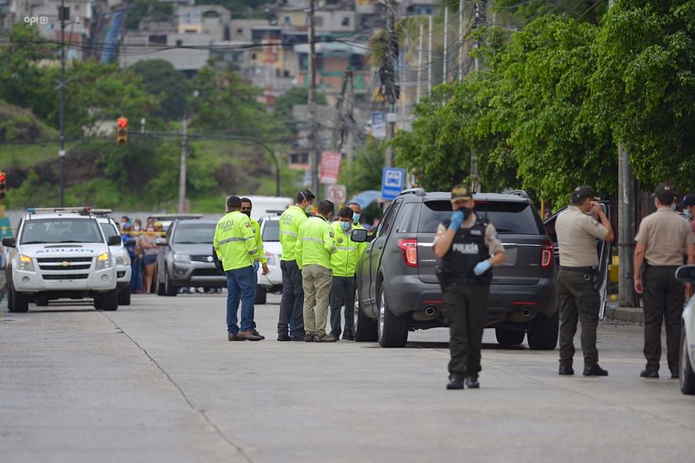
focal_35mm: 300
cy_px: 232
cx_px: 348
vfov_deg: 4.6
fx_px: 5791
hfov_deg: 6.9
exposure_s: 1/400
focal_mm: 300
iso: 100
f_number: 4
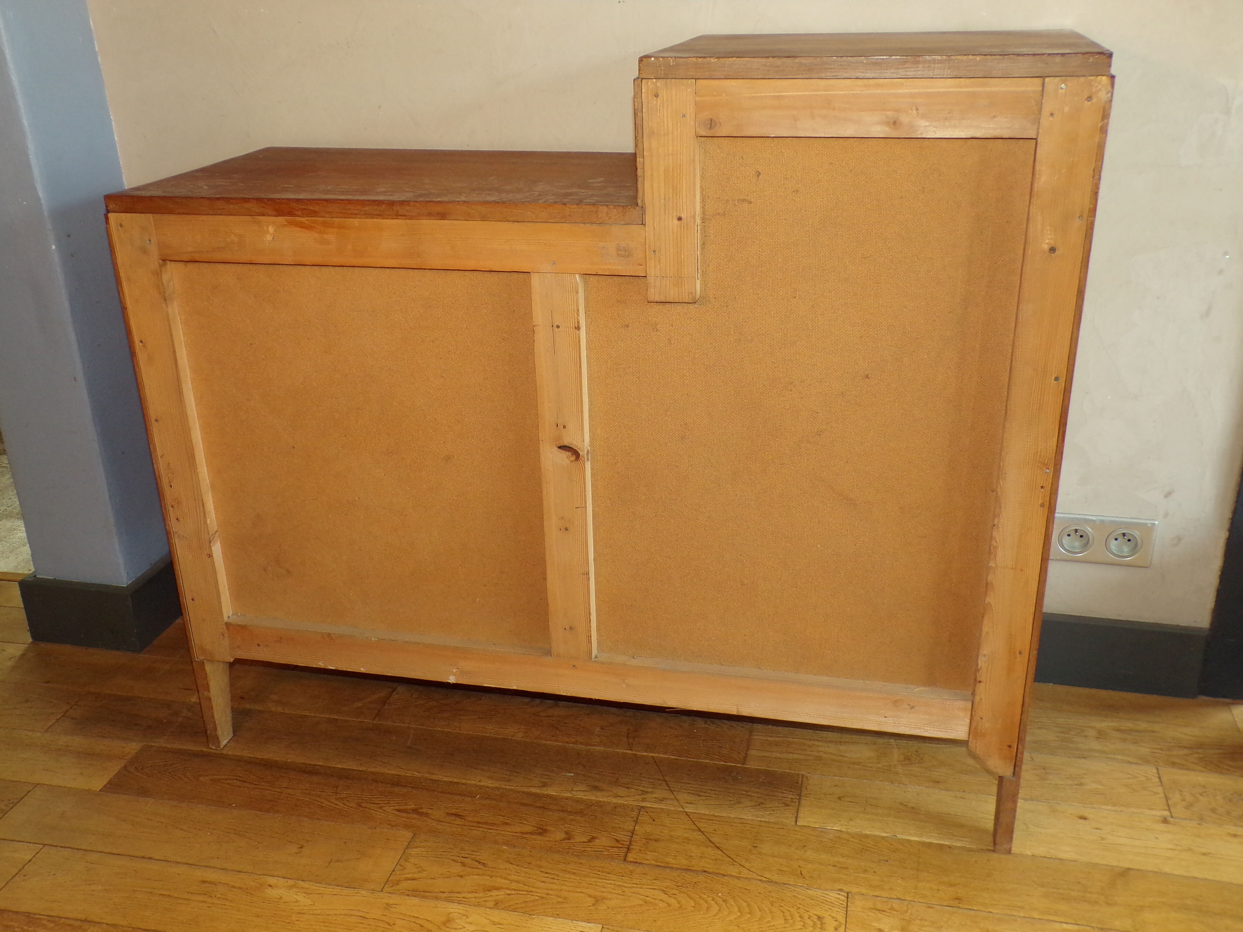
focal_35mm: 32
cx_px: 622
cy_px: 466
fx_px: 1149
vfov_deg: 44.2
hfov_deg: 56.8
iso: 200
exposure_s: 1/34
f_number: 3.2
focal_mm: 5.8
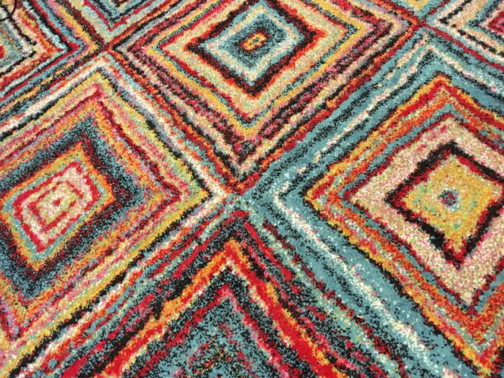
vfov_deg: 40.6
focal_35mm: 35
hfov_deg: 52.6
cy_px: 222
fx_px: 510
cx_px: 235
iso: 320
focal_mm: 4.15
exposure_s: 1/15
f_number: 2.2
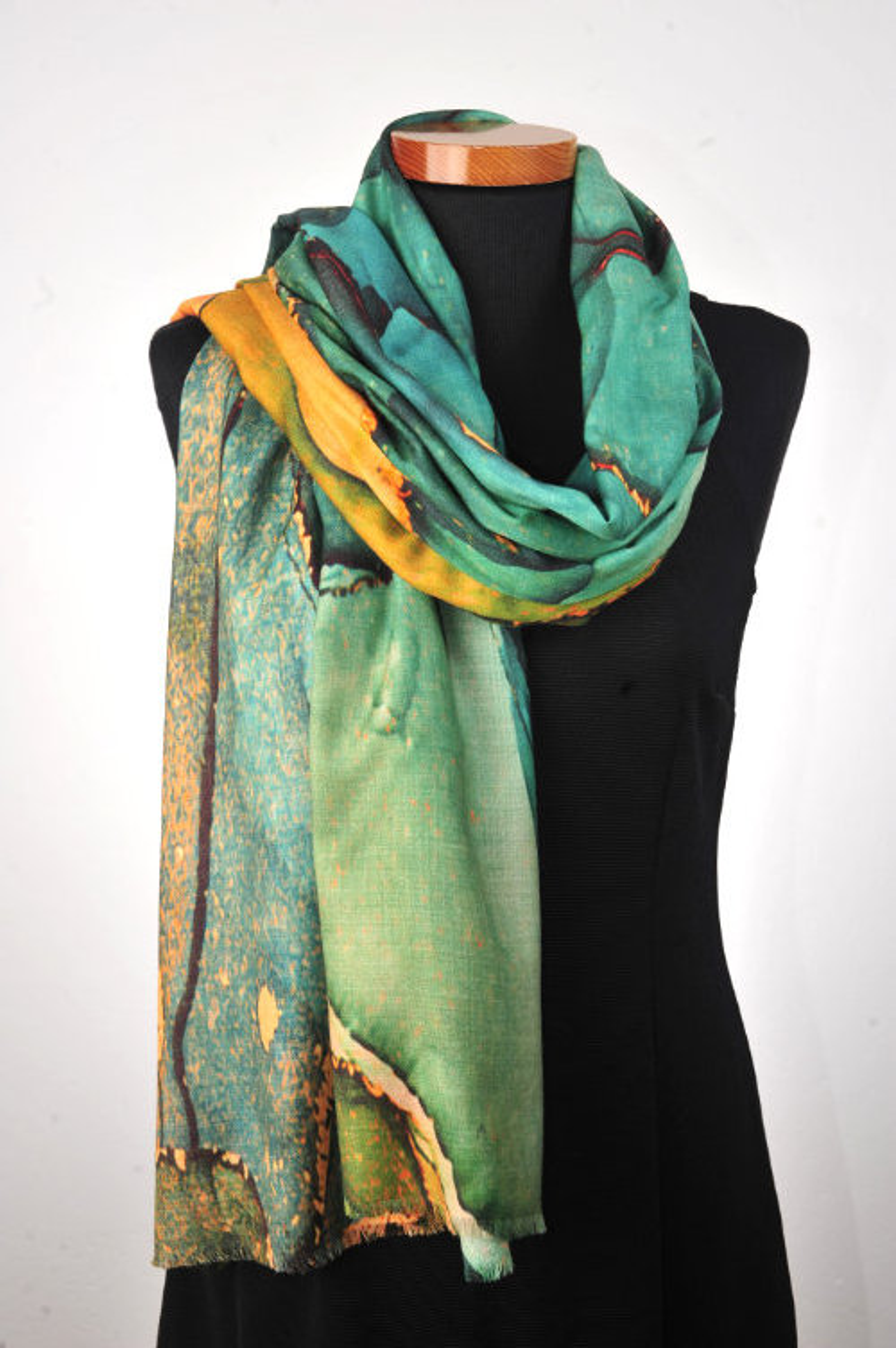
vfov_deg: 39.6
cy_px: 674
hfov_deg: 26.9
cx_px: 448
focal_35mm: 50
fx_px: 1870
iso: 200
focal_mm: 50
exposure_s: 1/100
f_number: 10
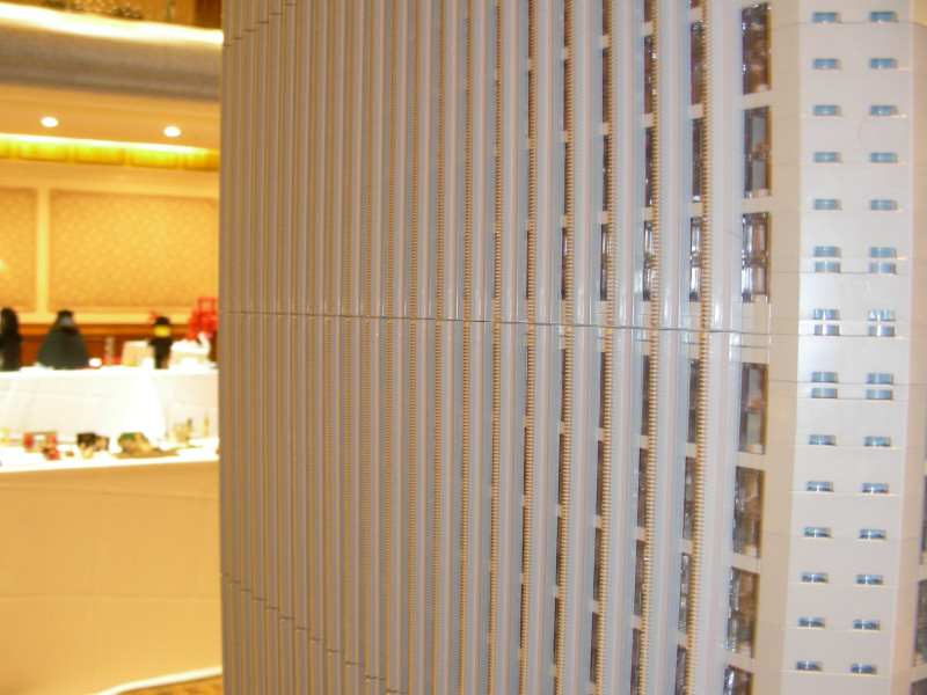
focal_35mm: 38
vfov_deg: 37.7
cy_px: 348
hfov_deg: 49.0
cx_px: 464
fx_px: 1018
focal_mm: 6.3
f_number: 3.5
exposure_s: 1/1.1
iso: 200
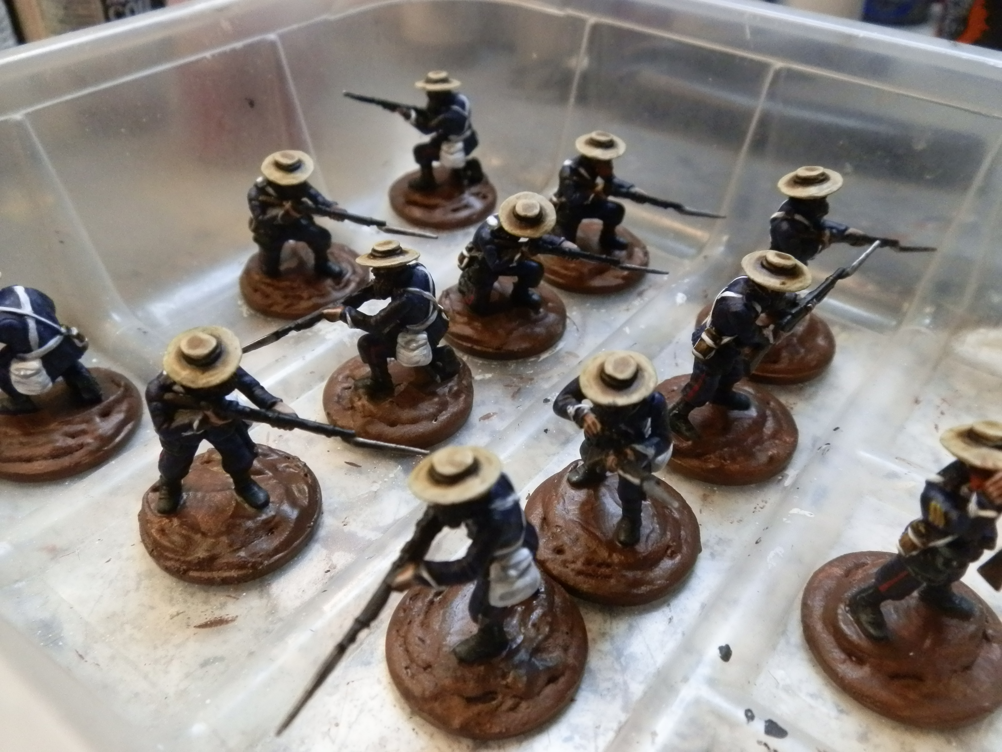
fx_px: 810
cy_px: 376
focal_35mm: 28
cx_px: 501
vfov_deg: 49.7
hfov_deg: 63.4
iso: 400
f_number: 3.1
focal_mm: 5
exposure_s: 1/160
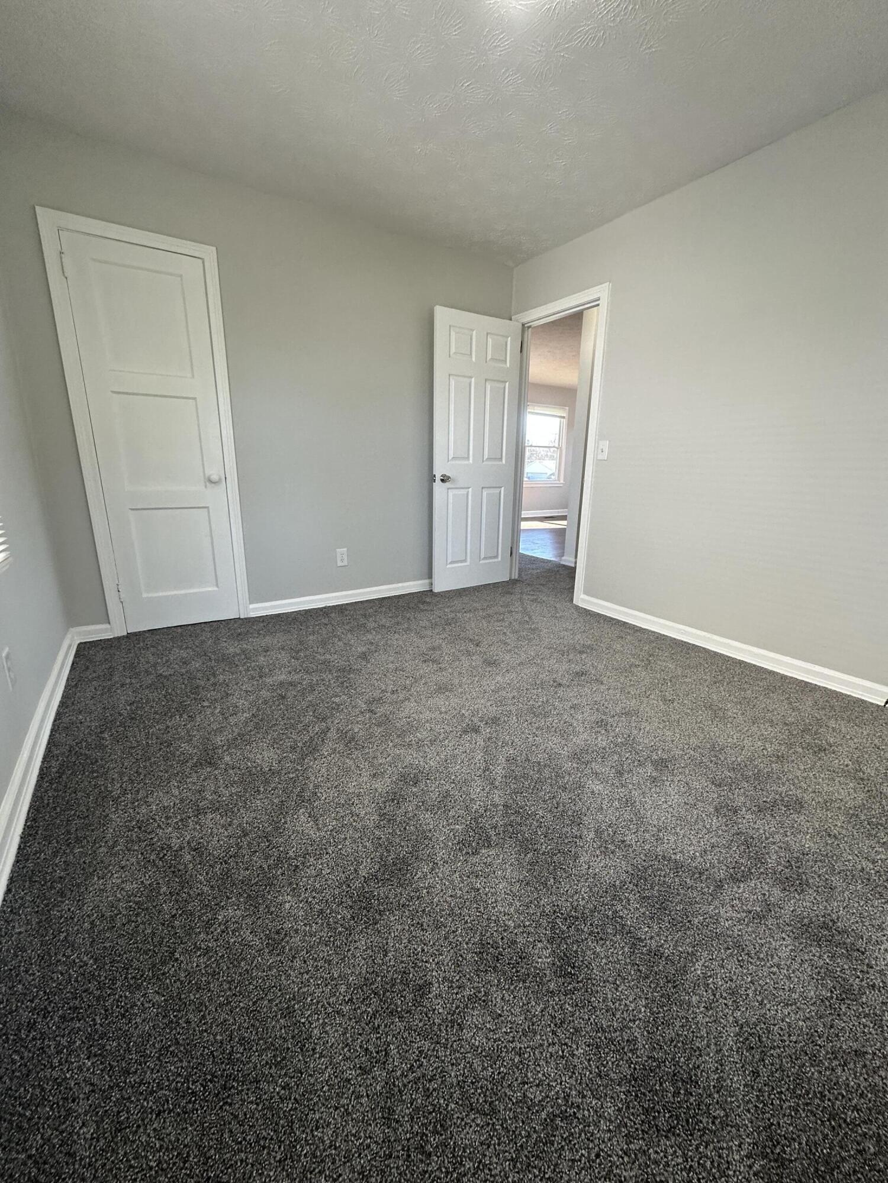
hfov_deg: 85.7
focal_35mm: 14
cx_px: 444
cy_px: 592
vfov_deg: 102.1
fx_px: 479
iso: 200
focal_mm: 2.22
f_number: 2.2
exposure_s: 1/120
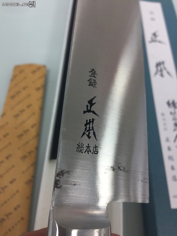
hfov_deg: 48.2
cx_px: 88
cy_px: 118
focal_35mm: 29
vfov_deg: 61.7
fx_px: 198
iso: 32
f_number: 2.2
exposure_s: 1/30
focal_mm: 4.15
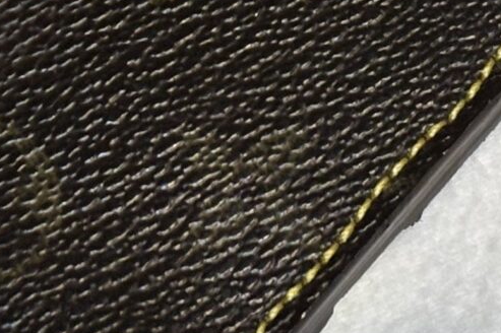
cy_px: -177
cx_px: 286
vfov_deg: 4.8
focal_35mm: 281
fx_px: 3908
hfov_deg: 7.3
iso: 80
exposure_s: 1/50
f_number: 1.6
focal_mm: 5.96
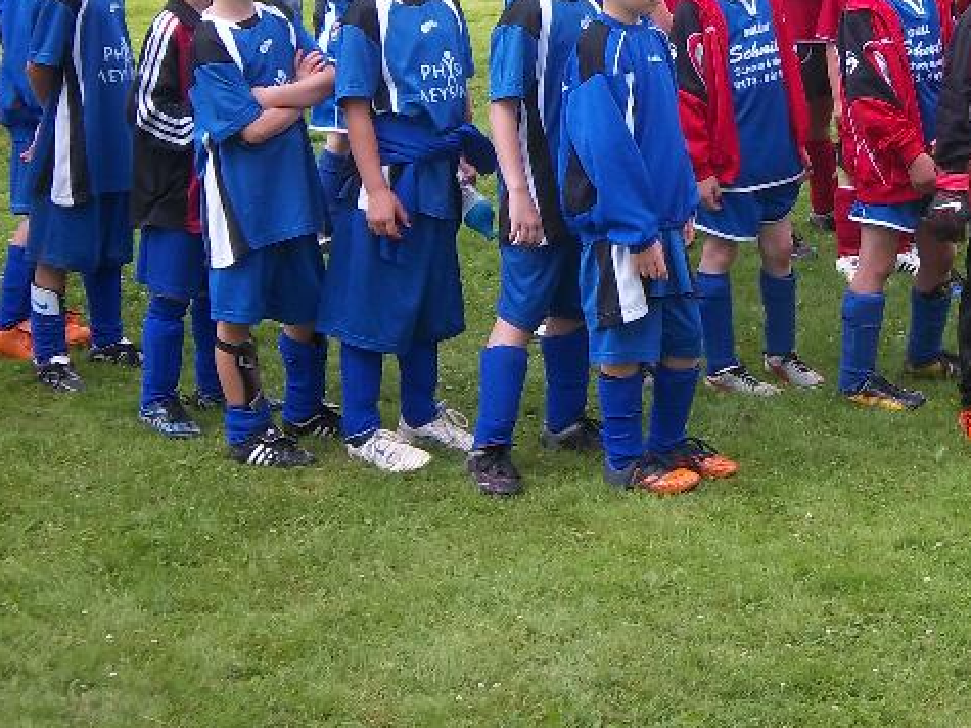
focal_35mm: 99
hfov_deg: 19.6
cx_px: 814
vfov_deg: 14.7
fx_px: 2776
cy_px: -27
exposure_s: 1/50
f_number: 4.5
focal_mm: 8.3
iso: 64
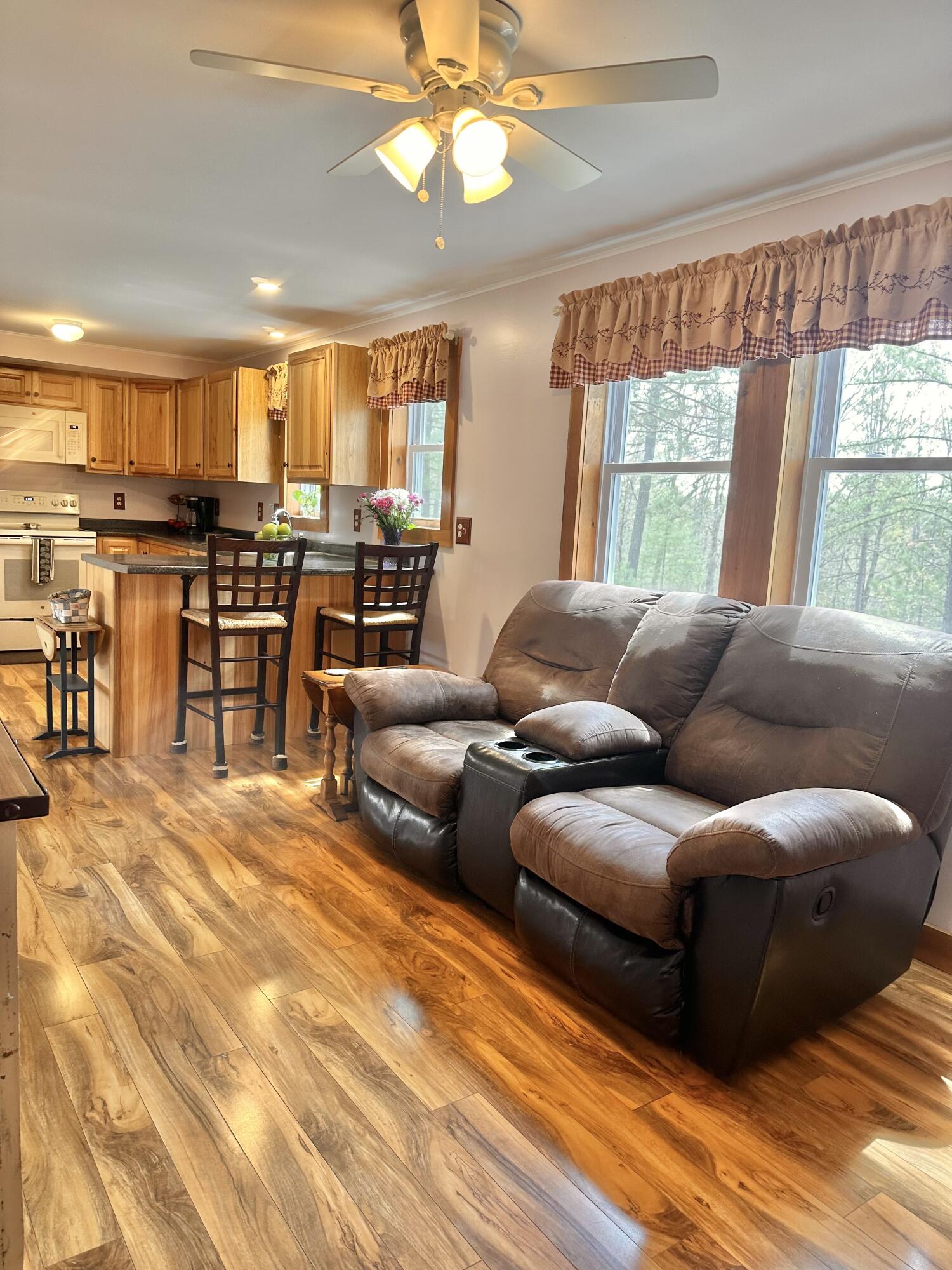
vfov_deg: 71.6
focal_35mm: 24
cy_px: 635
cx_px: 476
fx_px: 880
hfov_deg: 56.8
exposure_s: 1/60
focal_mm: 6.86
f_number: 1.78
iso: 125
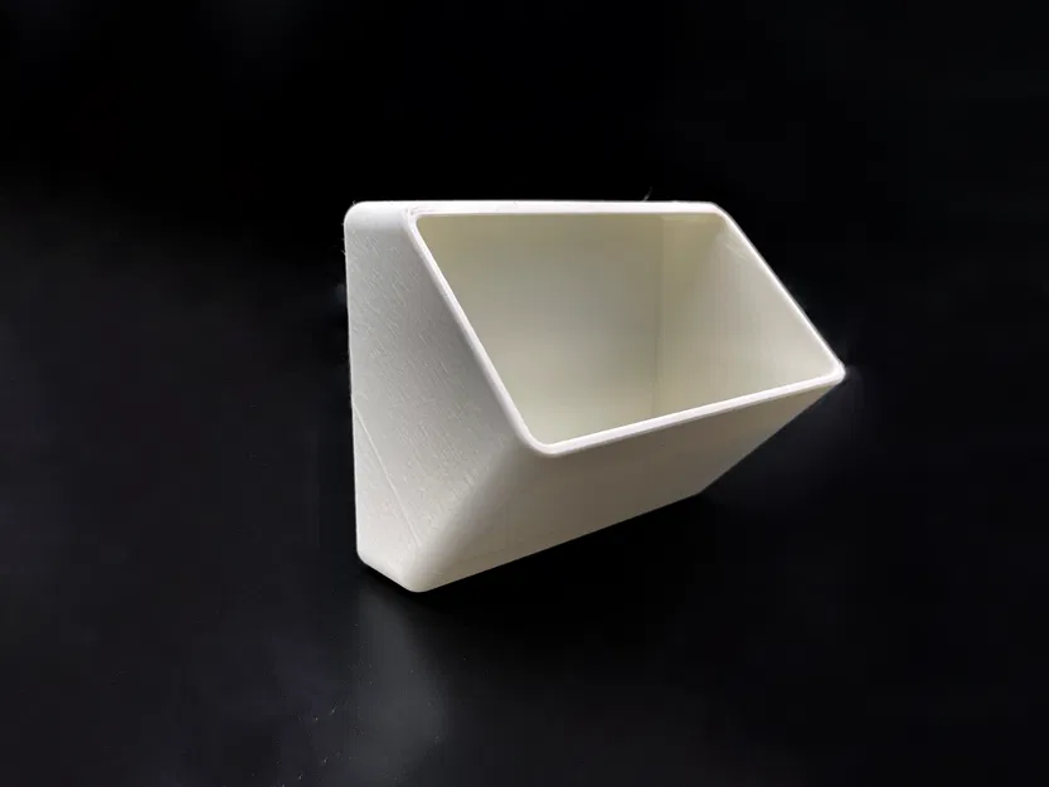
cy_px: 394
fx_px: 788
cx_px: 524
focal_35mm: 26
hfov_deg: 67.3
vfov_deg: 53.1
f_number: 1.6
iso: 64
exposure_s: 1/91
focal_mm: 4.2
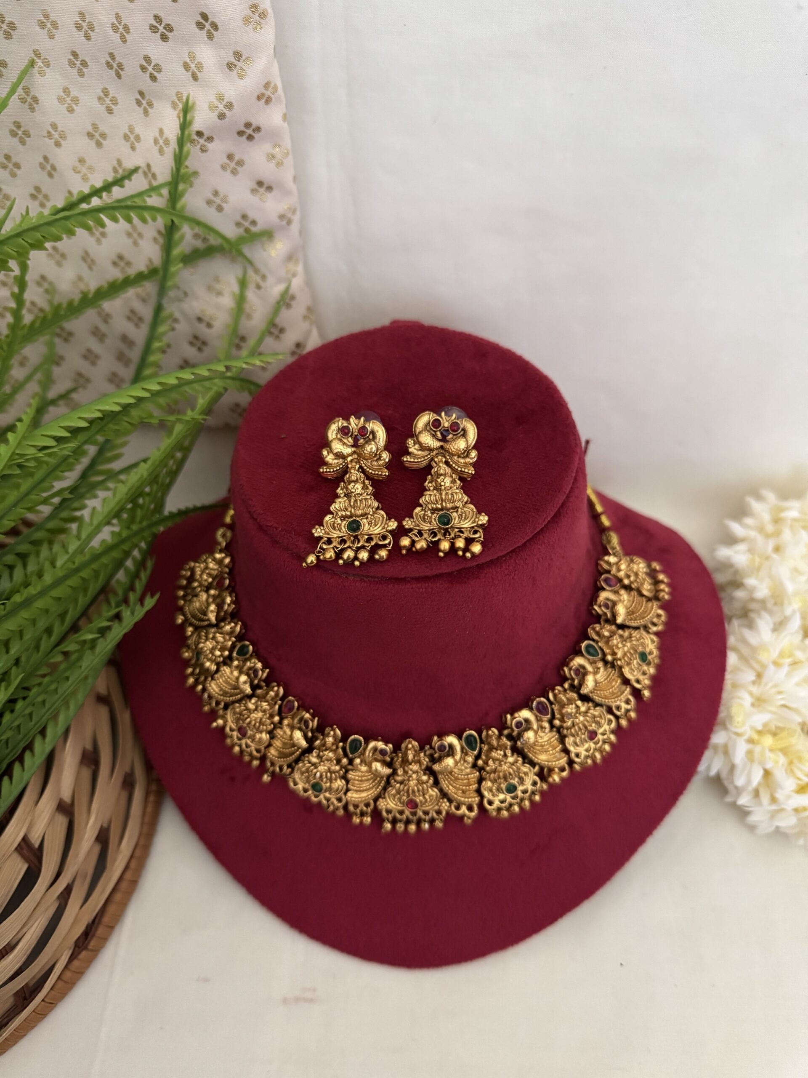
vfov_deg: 71.6
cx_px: 404
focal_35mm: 24
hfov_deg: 56.8
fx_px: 747
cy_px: 539
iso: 800
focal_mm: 6.76
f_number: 1.78
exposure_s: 1/46
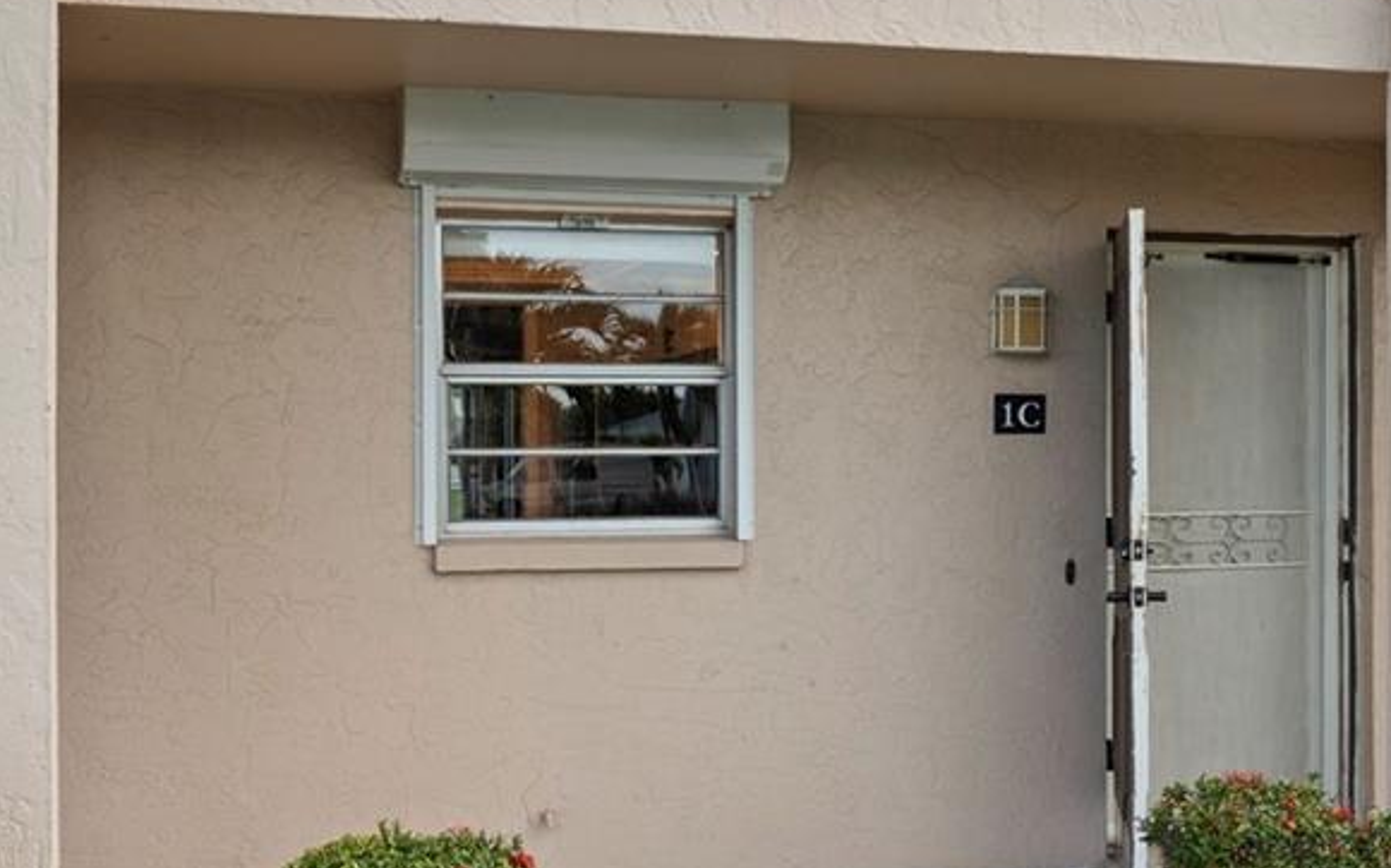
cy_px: 513
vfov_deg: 23.9
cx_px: 796
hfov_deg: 37.5
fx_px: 2046
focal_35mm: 54
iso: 400
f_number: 8
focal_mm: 20
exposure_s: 1/200
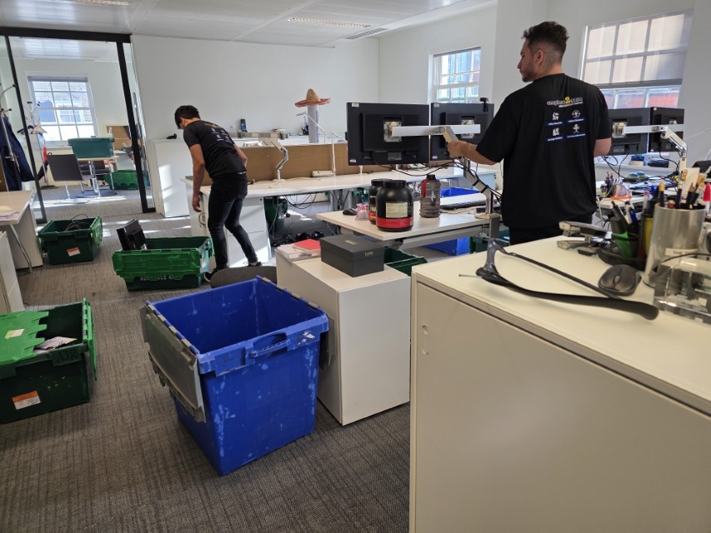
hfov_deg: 73.9
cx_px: 356
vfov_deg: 58.9
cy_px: 266
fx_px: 472
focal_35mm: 23
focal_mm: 6.3
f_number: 1.7
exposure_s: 1/100
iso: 64
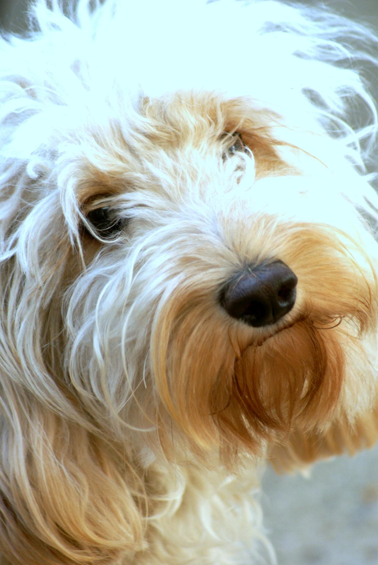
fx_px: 4716
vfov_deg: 6.9
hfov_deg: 4.6
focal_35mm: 300
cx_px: 189
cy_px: 282
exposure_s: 1/320
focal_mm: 200
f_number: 6.3
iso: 200
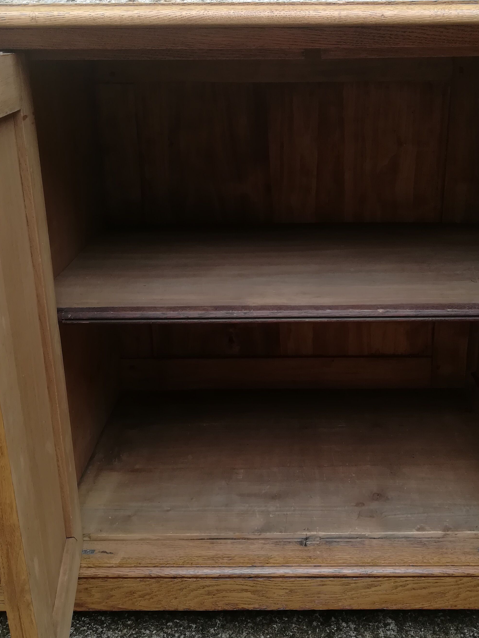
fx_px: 719
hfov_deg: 36.6
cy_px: 297
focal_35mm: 39
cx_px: 299
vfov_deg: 47.8
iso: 50
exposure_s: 1/103
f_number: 2.2
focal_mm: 3.83
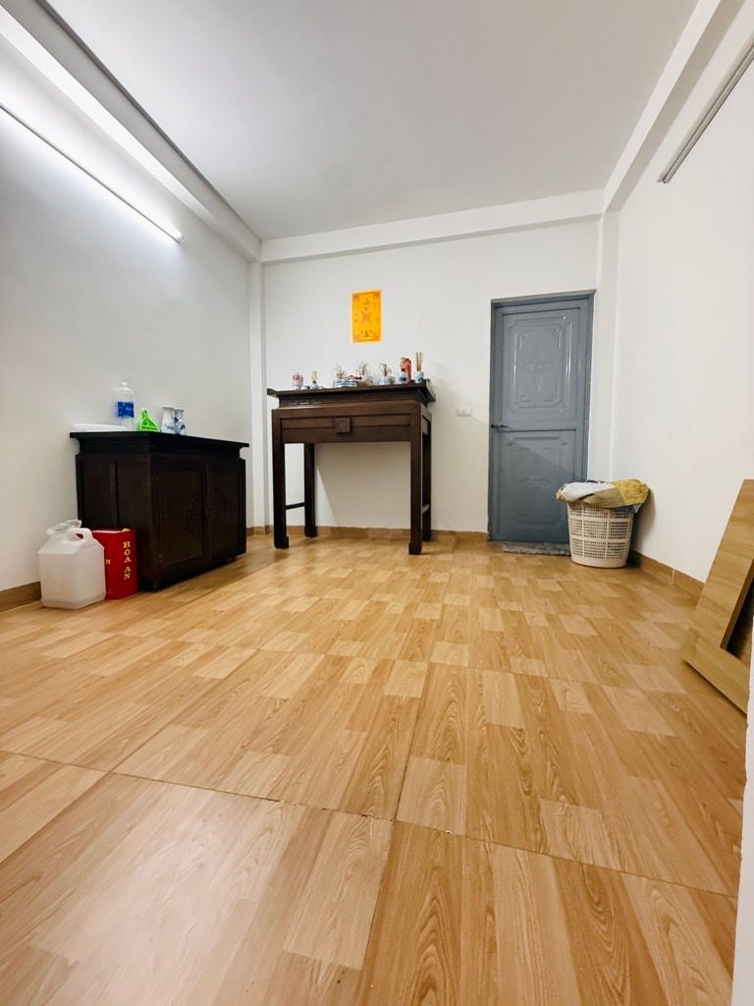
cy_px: 503
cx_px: 377
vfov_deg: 102.1
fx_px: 407
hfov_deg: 85.7
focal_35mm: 14
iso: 500
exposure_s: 1/50
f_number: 2.2
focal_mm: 2.22
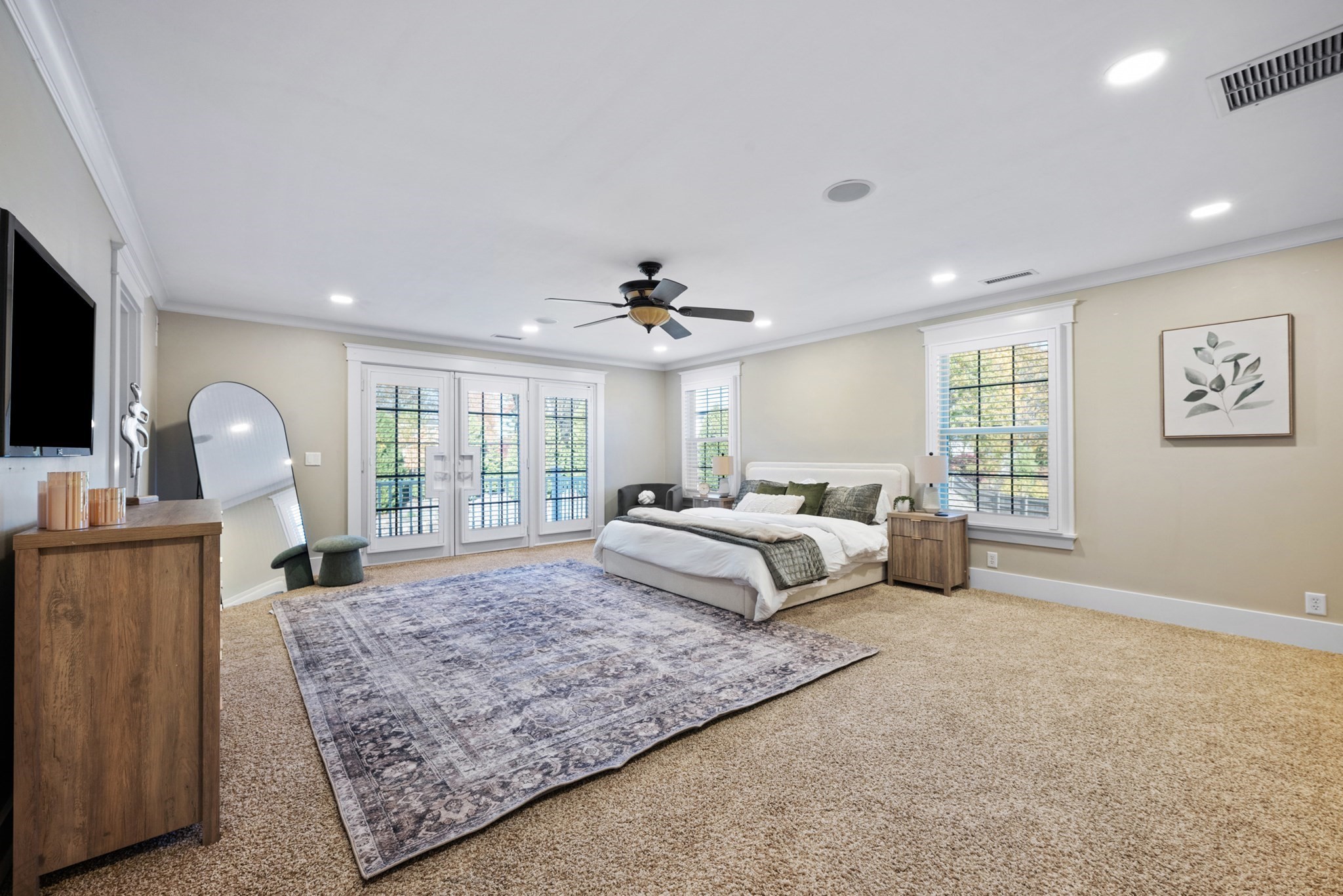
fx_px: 522
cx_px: 672
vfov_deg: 81.2
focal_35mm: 14
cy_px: 448
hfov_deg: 104.2
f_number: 9
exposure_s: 1/2.5
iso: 200
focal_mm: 14
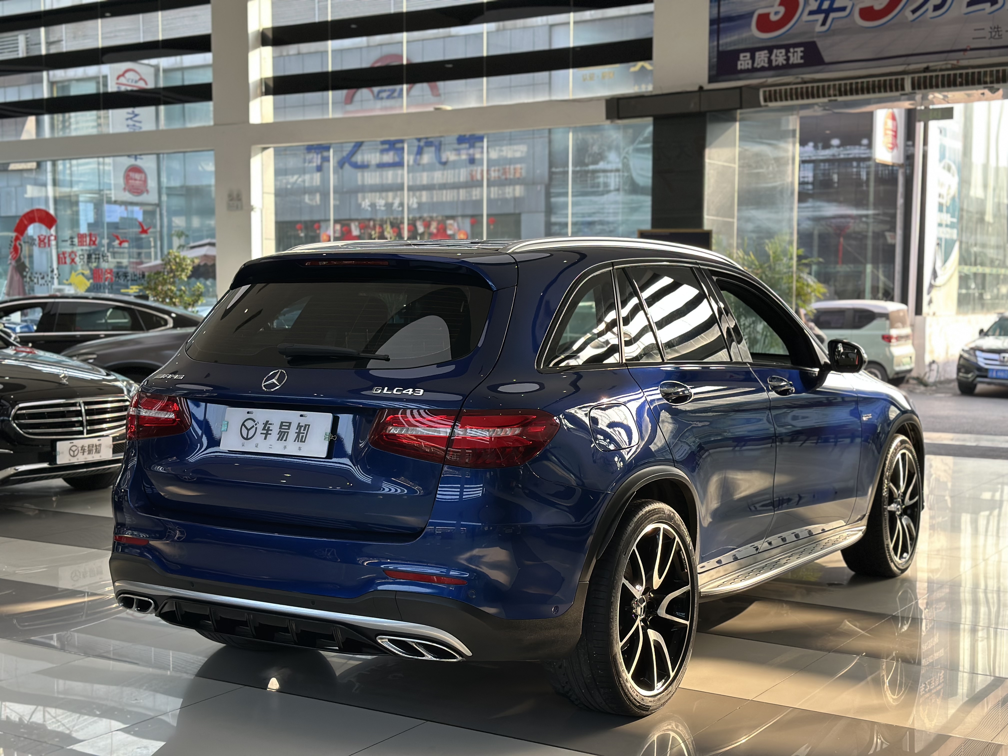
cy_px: 378
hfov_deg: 39.7
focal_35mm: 48
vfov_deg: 30.3
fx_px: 1398
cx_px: 504
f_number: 1.78
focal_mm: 6.86
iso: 80
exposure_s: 1/334
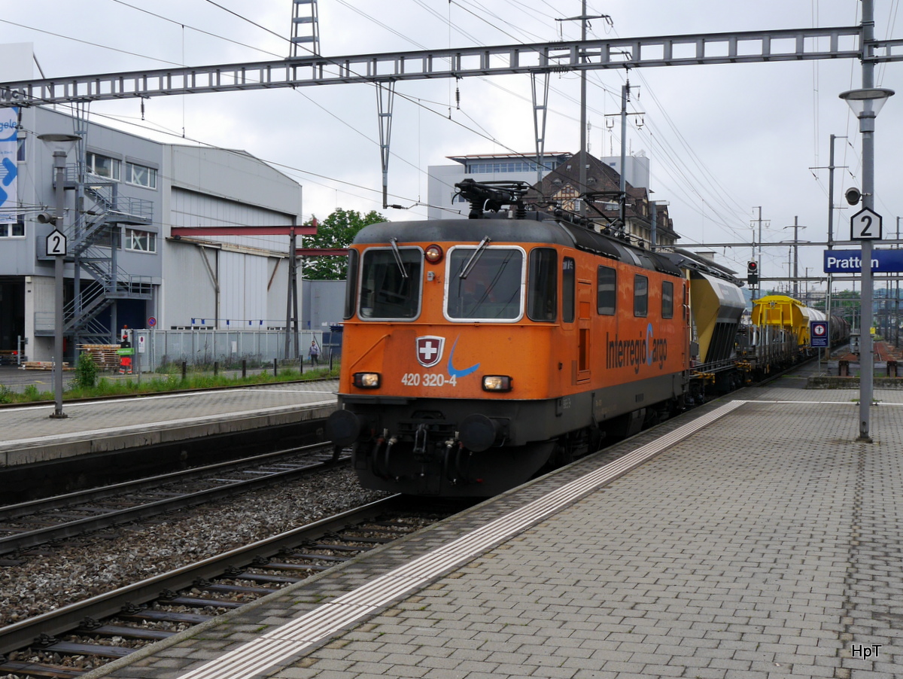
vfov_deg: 44.2
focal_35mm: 32
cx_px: 452
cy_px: 340
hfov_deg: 56.8
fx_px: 835
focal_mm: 16
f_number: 7.1
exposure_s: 1/250
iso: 160
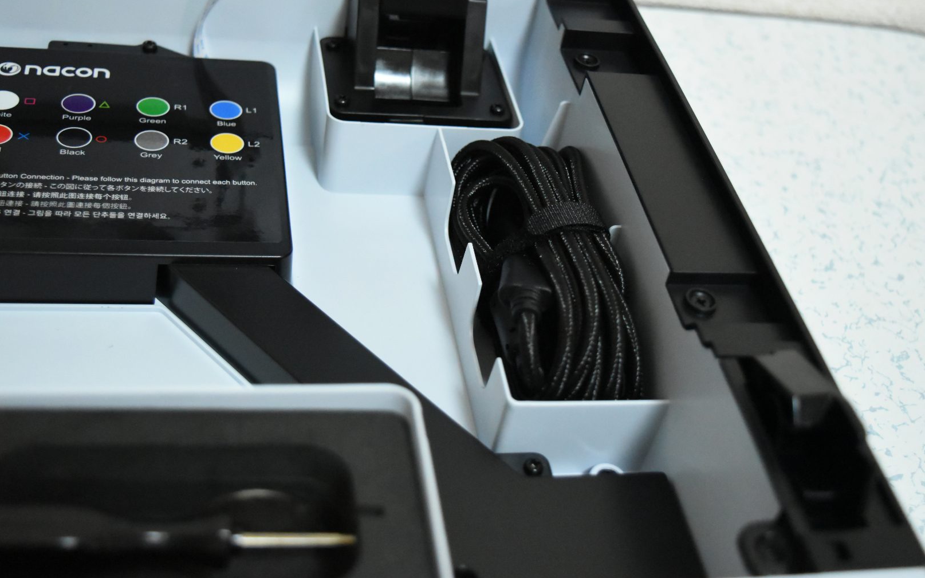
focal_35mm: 46
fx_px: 1160
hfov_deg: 43.5
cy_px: 269
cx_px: 463
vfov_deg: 28.0
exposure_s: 1/320
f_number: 4.2
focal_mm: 30
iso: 8000
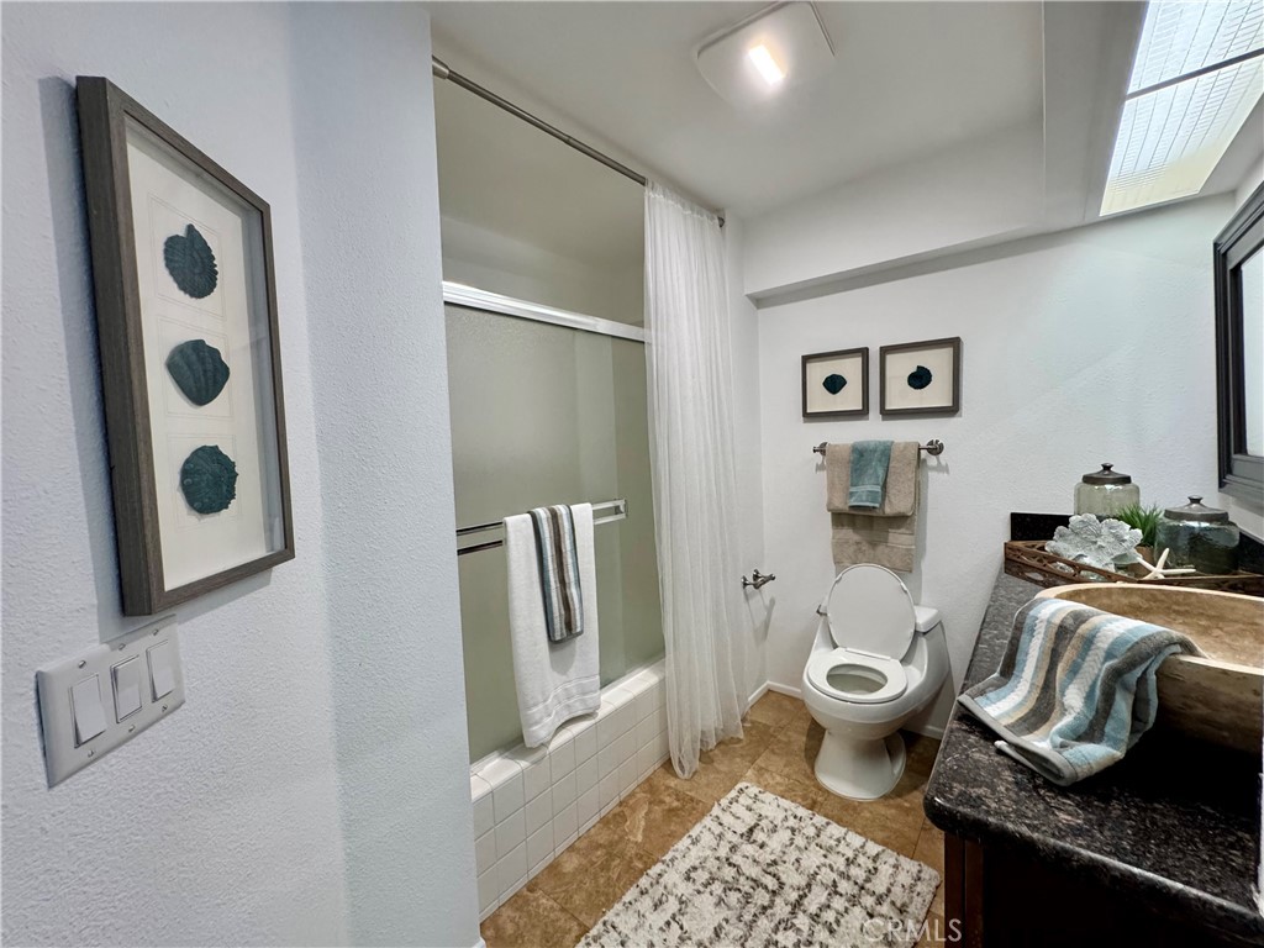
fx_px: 511
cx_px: 632
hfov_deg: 102.1
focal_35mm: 14
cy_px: 474
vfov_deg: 85.7
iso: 320
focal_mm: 2.22
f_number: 2.2
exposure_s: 1/120
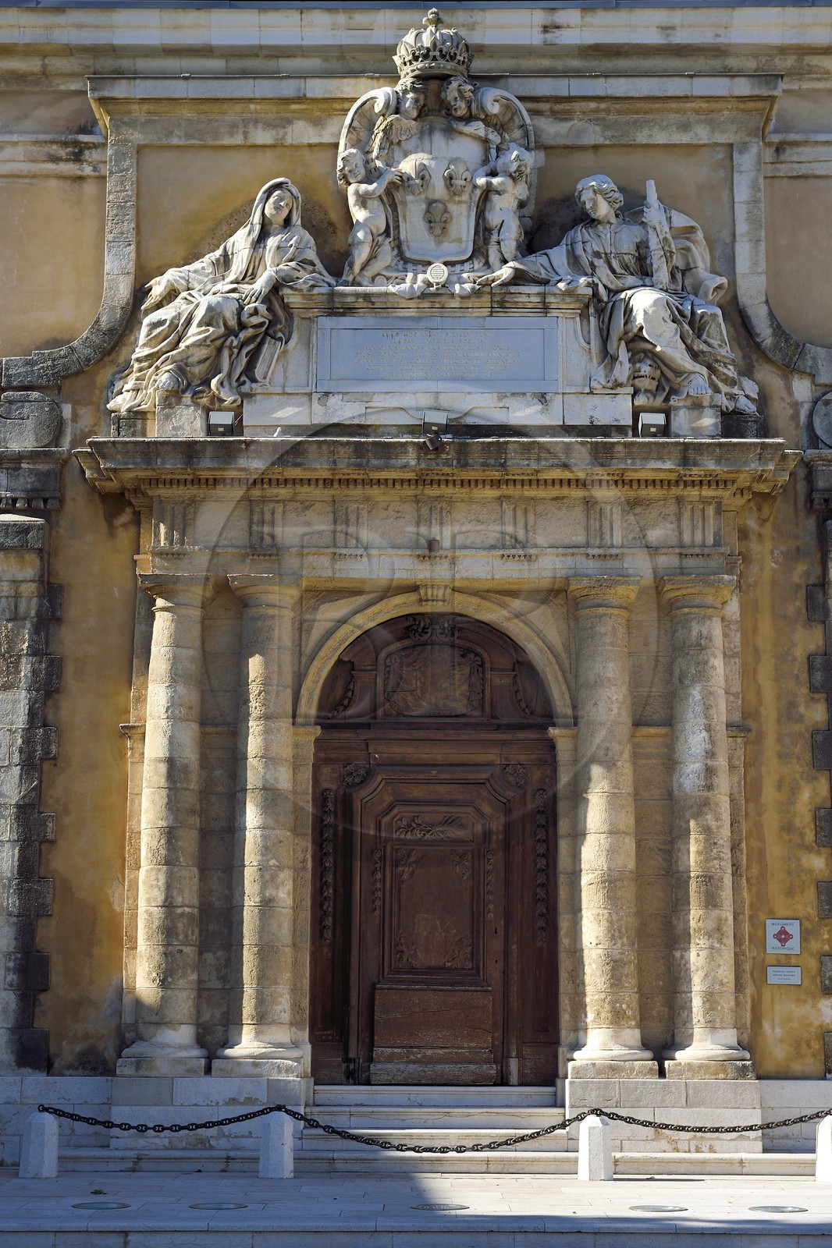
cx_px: 416
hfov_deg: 23.4
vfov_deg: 34.5
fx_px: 2011
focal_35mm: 58
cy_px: 624
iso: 200
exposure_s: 1/250
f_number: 7.1
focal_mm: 58
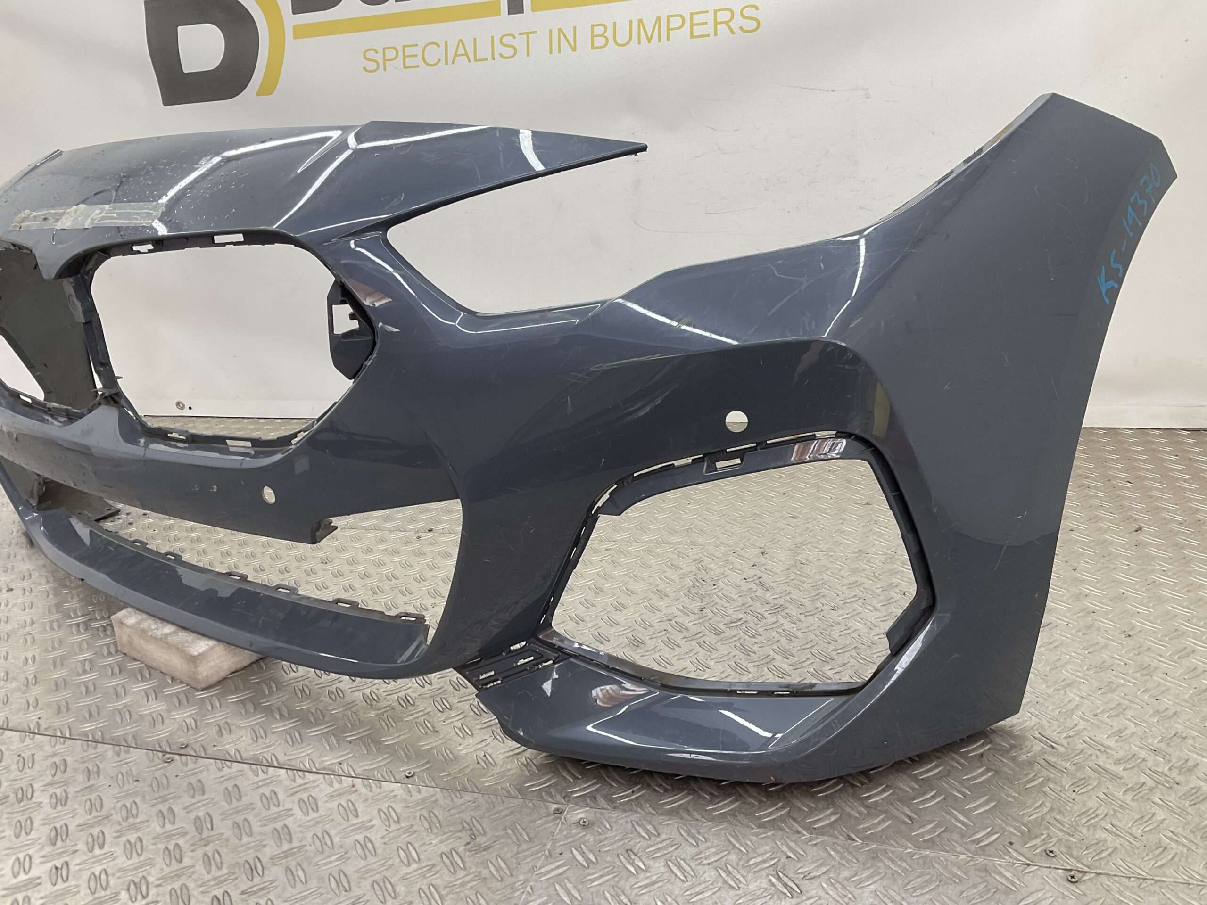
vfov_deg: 48.2
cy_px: 452
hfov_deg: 61.7
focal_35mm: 29
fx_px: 1011
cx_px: 604
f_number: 1.8
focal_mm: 3
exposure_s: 1/100
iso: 25
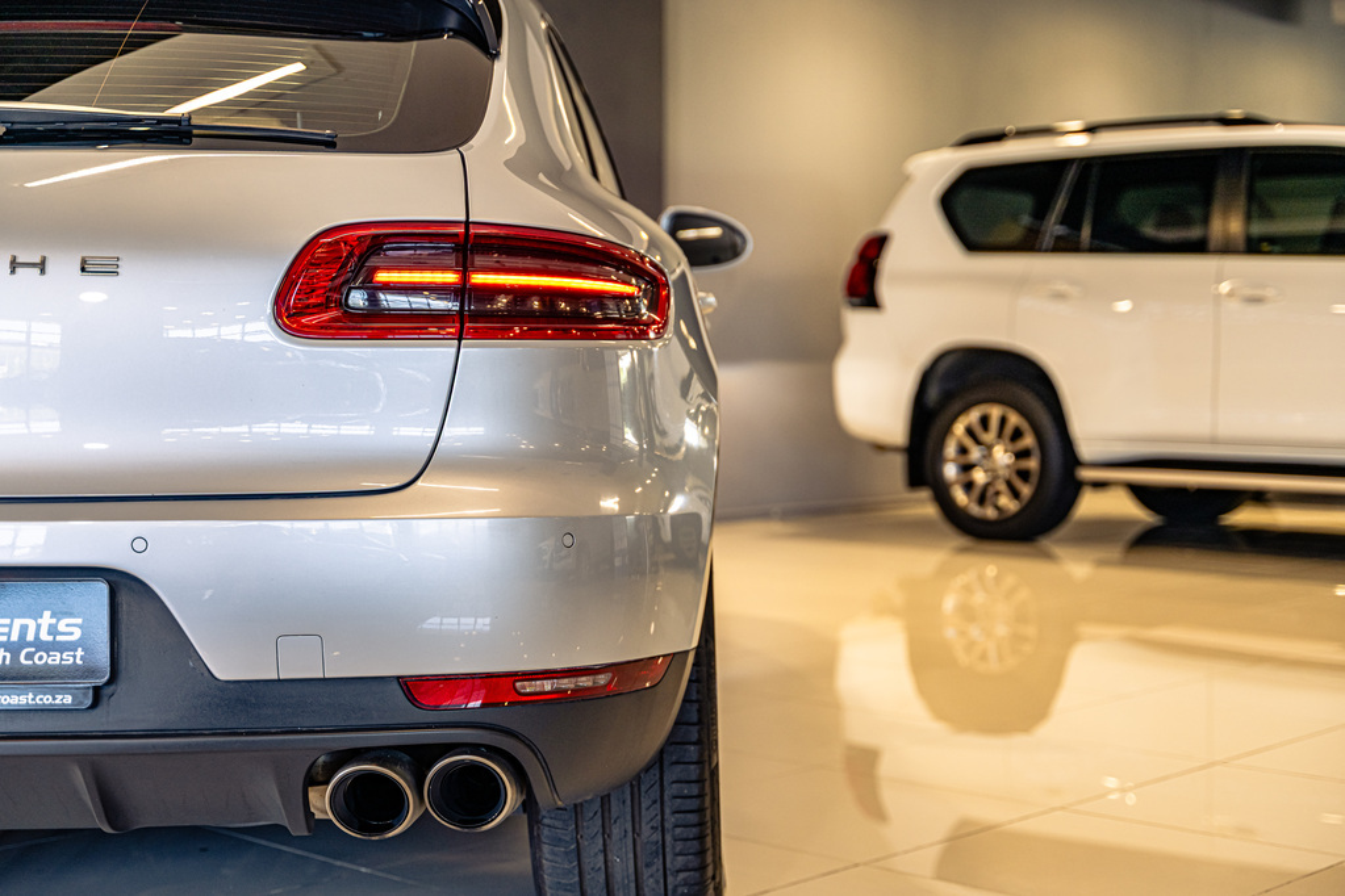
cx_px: 672
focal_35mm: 54
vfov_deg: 25.1
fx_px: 2017
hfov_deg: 36.9
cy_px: 448
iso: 400
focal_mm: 54
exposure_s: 1/160
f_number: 2.8
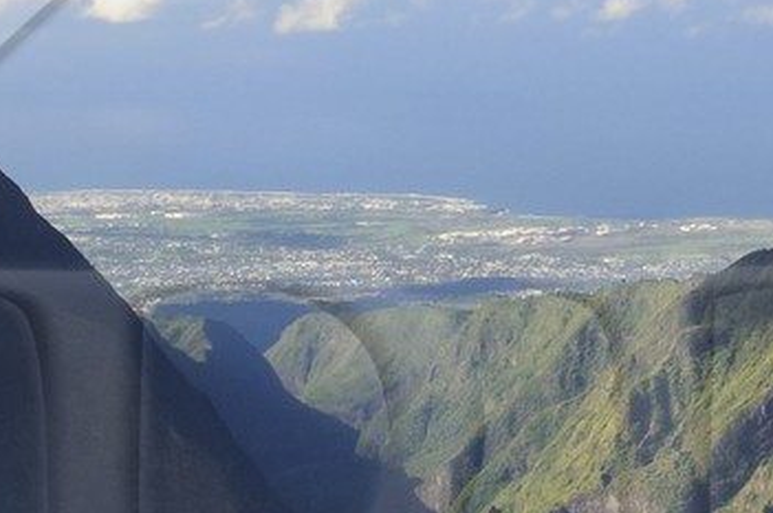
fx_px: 4889
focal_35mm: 228
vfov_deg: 6.0
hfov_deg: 9.0
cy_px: 631
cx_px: 564
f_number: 9
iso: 800
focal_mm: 50
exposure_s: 1/800
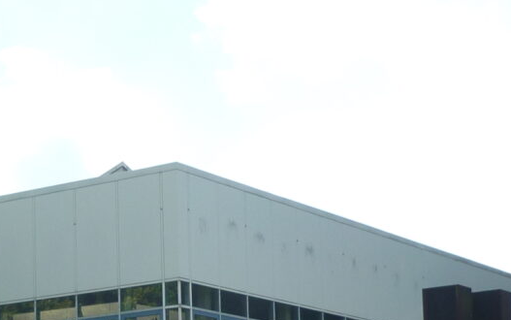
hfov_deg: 19.6
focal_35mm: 105
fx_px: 1463
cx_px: 95
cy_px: 340
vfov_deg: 12.3
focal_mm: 5.5
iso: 80
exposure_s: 1/160
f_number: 8
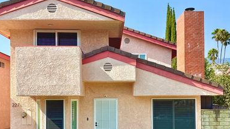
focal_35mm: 41
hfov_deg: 49.4
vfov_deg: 28.5
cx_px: 115
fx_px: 250
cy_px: 98
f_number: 1.78
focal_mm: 6.76
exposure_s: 1/3584
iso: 80
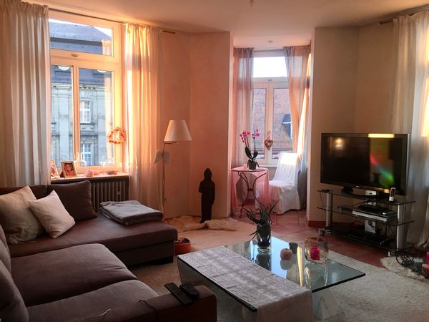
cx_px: 214
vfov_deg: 48.2
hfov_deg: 61.7
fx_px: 359
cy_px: 161
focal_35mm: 29
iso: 50
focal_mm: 4.15
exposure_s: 1/33
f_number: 2.2
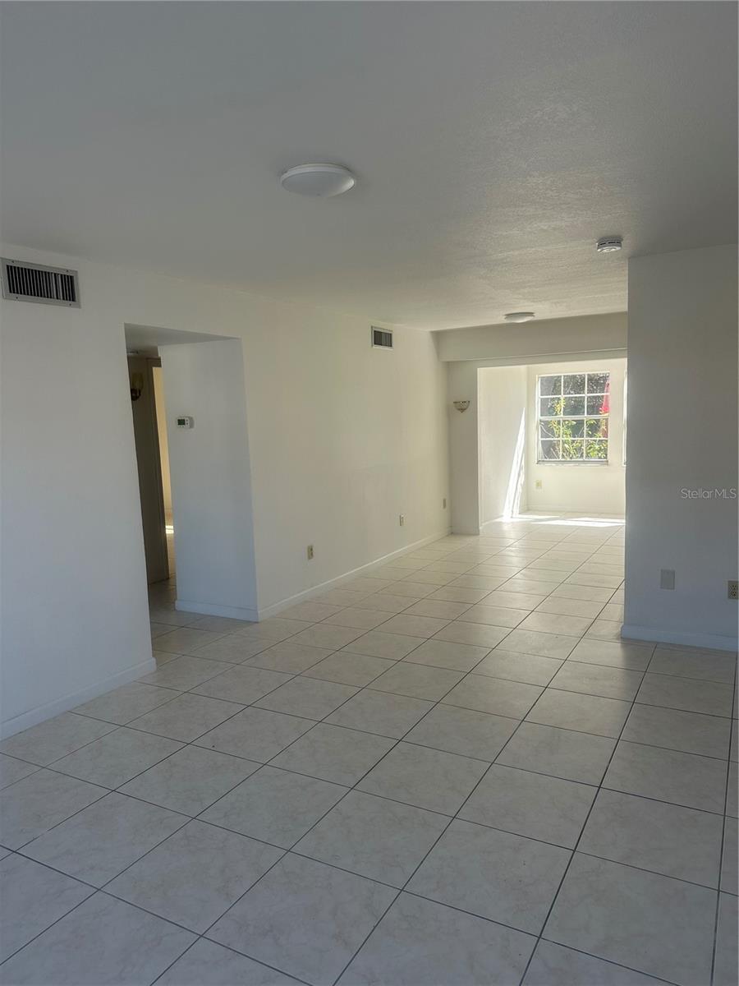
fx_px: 683
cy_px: 493
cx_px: 370
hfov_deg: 56.8
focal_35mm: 24
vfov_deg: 71.6
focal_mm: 6.86
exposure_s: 1/503
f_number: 1.78
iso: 80
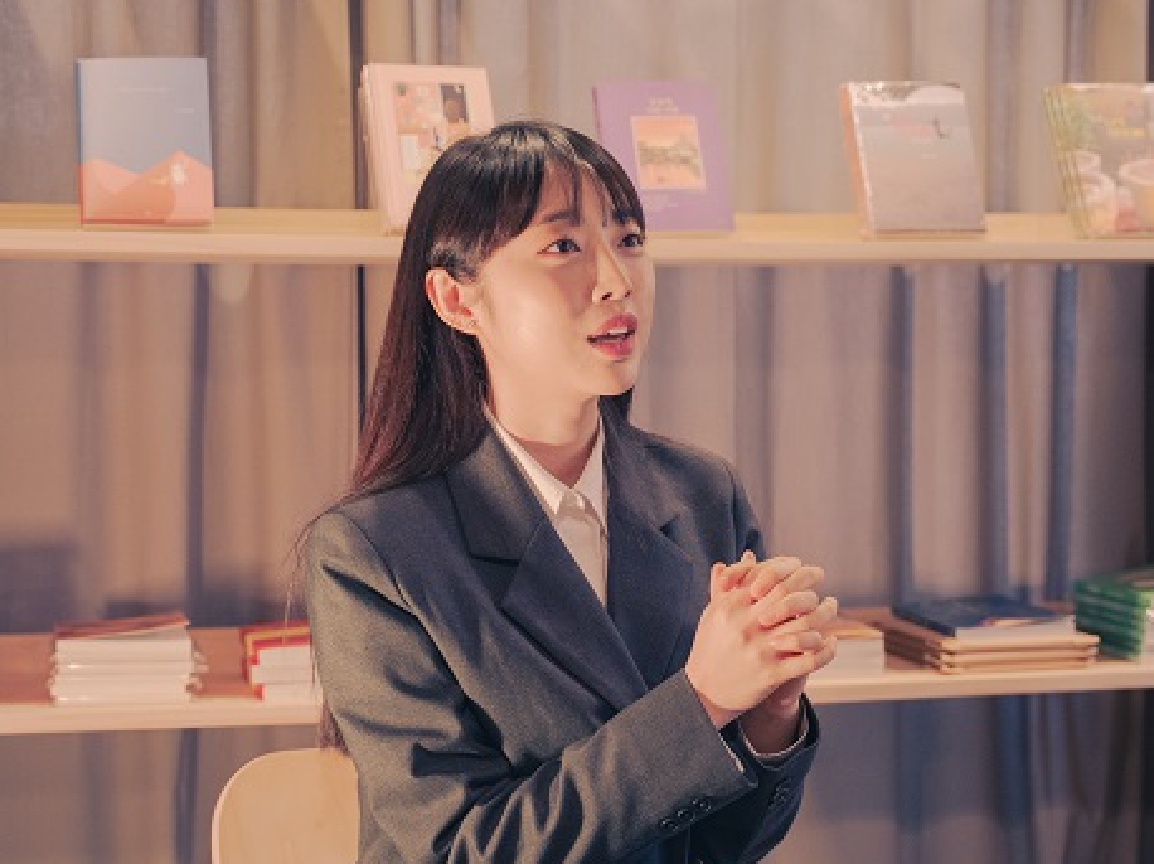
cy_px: 524
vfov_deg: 20.4
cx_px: 580
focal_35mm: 72
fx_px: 2399
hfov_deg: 27.0
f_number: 2.8
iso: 2000
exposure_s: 1/125
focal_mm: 49
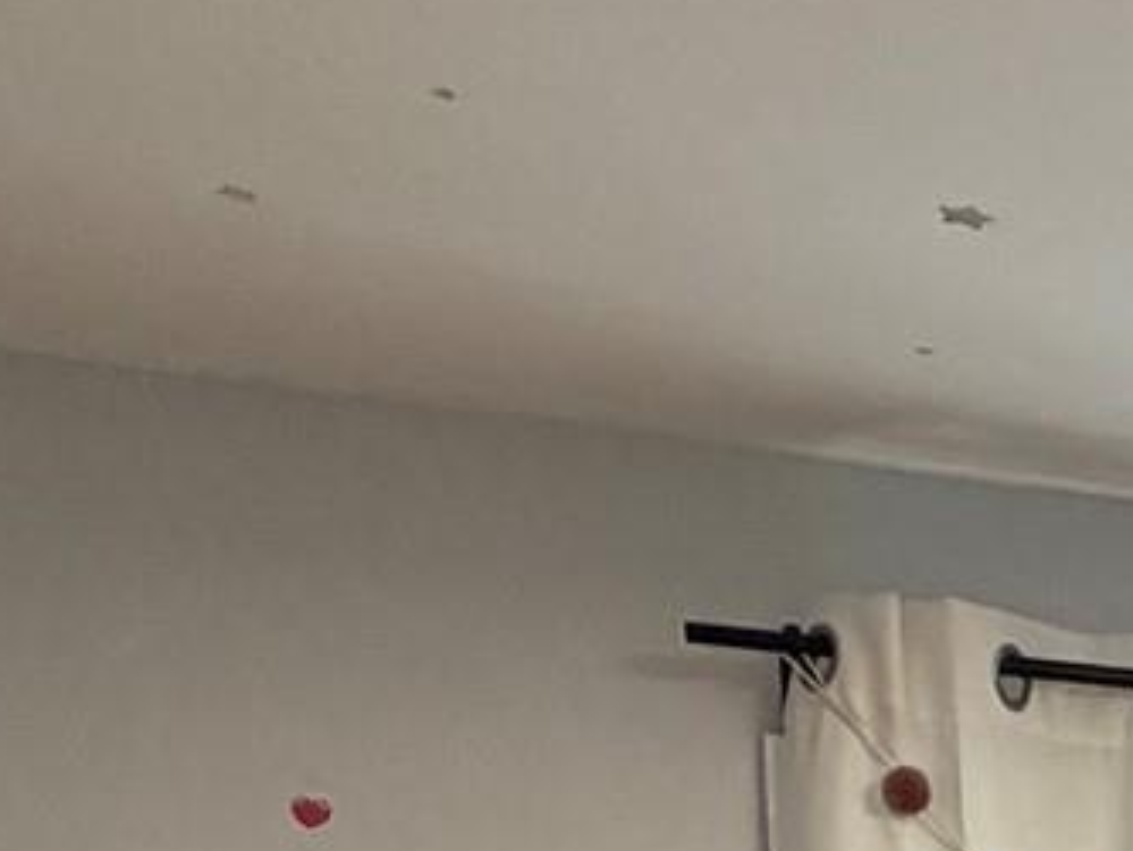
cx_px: 1858
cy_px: 1773
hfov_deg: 19.0
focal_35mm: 86
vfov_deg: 14.1
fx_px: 2816
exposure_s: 1/60
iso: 400
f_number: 2.2
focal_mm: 2.22
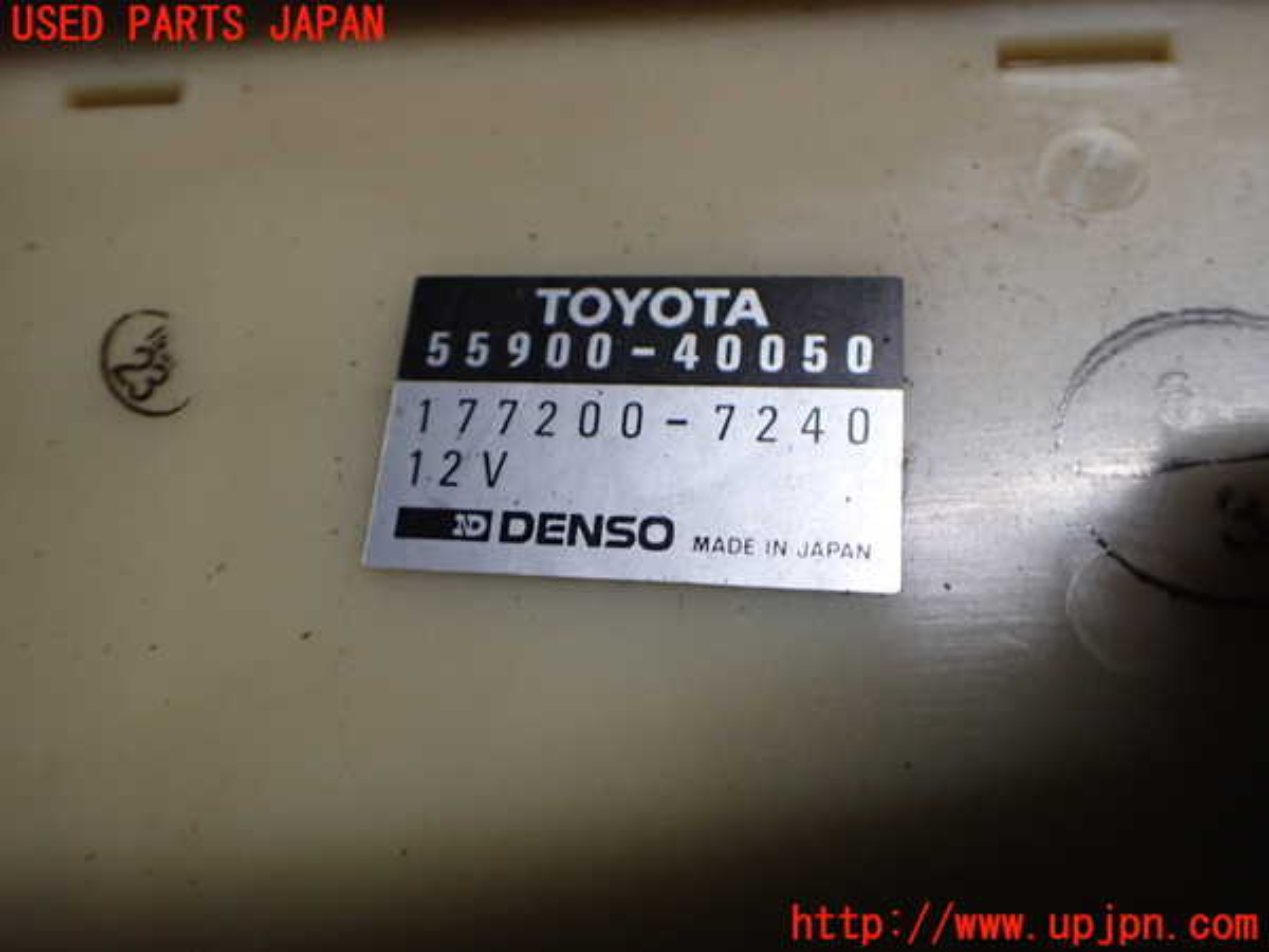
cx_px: 634
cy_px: 476
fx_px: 1100
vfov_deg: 46.8
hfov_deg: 60.0
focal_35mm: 30
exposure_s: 1/125
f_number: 2.3
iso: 500
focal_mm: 5.4
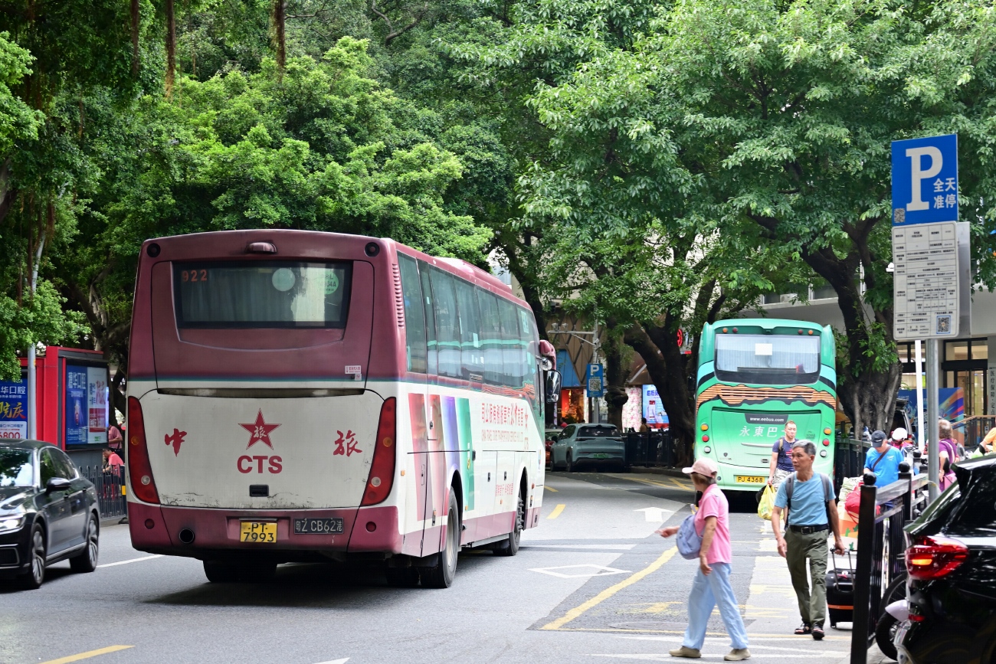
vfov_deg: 14.9
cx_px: 498
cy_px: 332
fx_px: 2532
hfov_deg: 22.3
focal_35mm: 92
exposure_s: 1/100
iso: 400
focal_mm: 61
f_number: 4.8
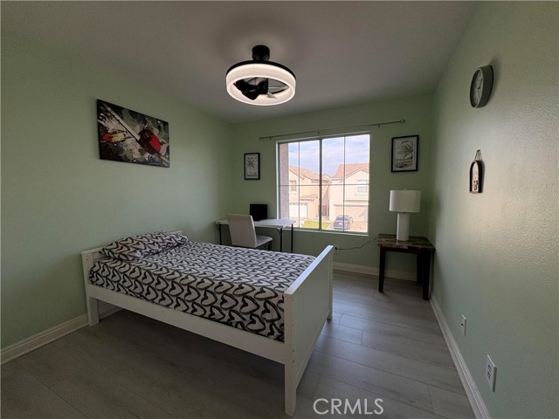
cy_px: 210
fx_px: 226
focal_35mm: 14
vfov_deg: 85.7
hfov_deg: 102.1
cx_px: 280
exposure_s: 1/324
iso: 64
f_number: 2.2
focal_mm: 2.22
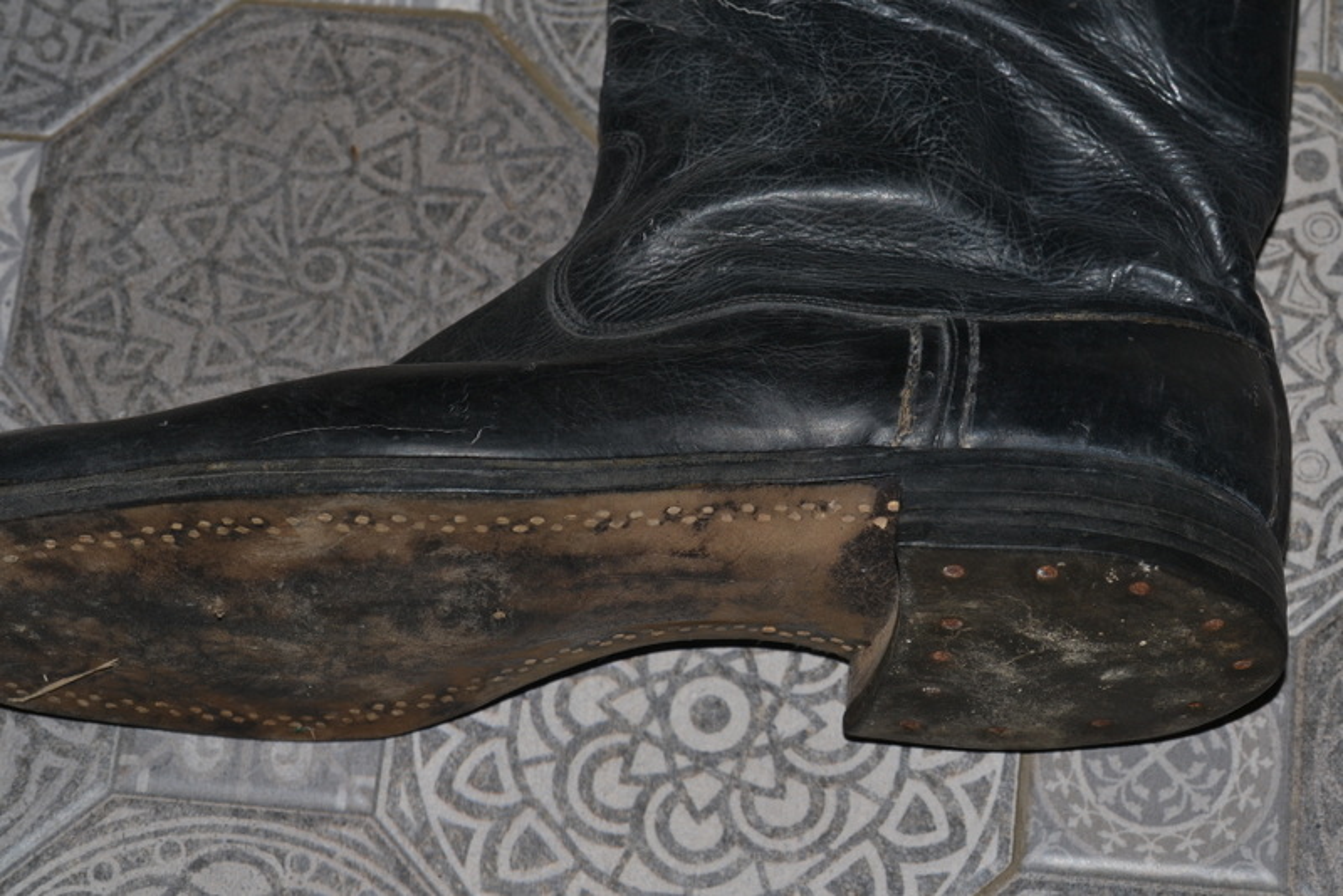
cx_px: 672
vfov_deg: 15.2
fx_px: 3359
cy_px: 448
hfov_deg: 22.6
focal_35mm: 90
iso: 100
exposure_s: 1/125
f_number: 8
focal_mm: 60
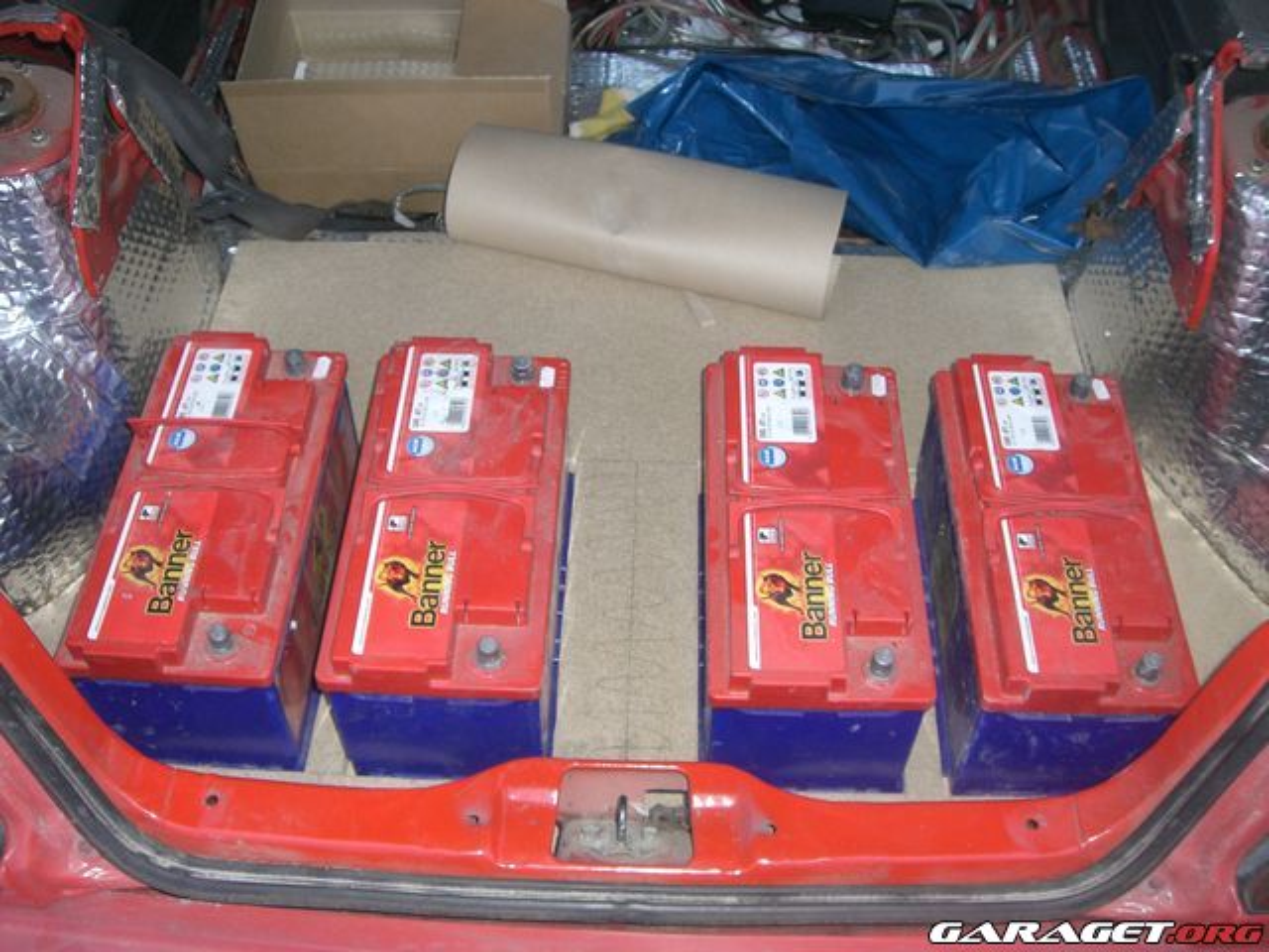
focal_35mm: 38
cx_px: 634
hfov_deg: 49.0
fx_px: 1393
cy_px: 476
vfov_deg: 37.7
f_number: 2.7
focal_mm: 6.2
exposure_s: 1/60
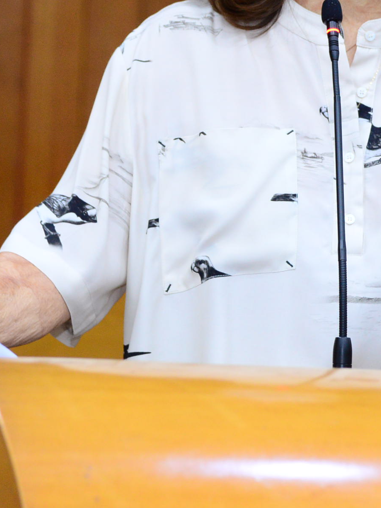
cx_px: 336
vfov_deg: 6.8
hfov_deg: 5.1
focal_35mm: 291
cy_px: 94
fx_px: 4270
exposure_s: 1/60
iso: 2000
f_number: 4.5
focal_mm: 120
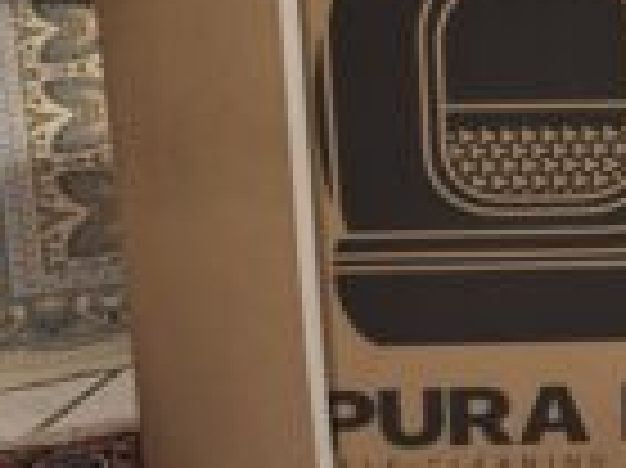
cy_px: 32
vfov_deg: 10.7
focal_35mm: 138
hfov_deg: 13.7
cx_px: 860
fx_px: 2493
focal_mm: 6.76
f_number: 1.78
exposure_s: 1/33
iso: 500
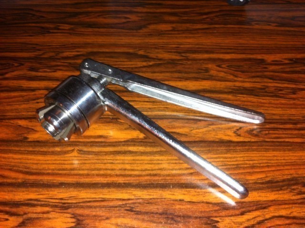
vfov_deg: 40.6
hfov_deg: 52.7
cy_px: 114
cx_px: 152
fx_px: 308
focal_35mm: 35
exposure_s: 1/15
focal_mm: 3.85
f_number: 2.8
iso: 125
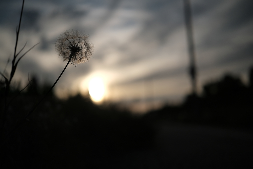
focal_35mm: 41
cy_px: 84
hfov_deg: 47.4
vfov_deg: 32.6
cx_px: 126
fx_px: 288
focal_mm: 27
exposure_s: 1/25000
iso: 160
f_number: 1.2
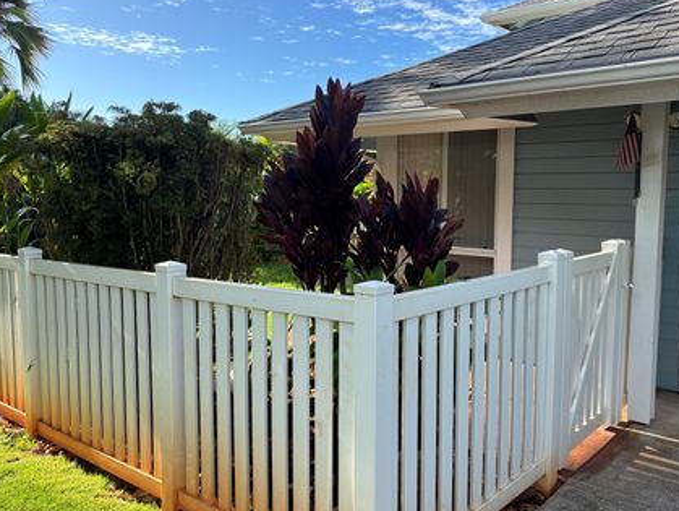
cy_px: 257
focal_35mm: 31
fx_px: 609
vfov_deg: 45.5
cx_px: 394
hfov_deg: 58.0
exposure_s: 1/1027
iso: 50
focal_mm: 5.96
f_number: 1.6
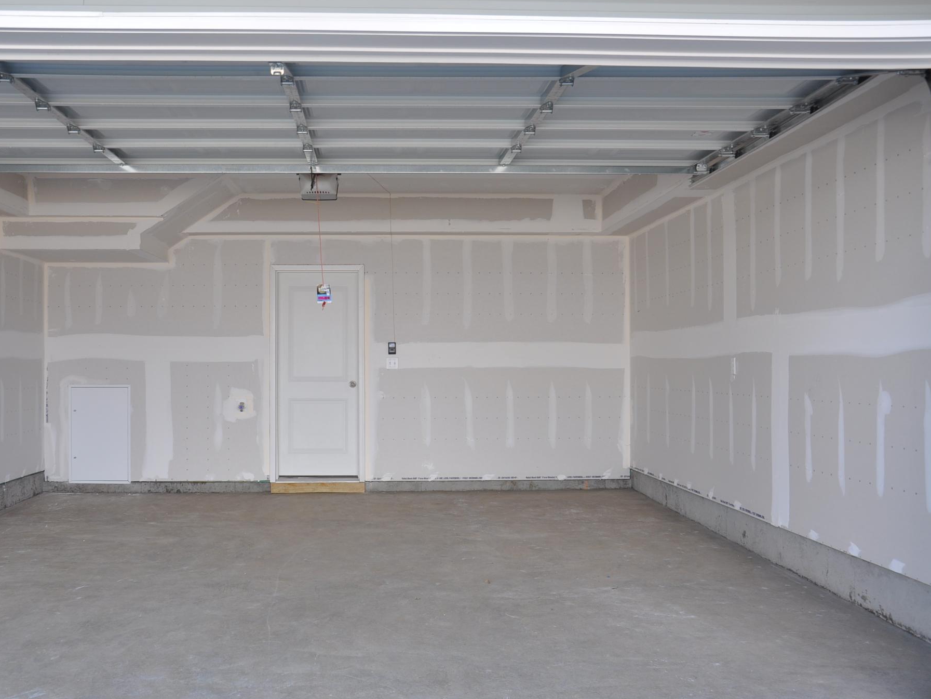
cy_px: 350
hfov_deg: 53.1
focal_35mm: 35
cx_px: 405
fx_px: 929
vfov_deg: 41.2
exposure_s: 1/60
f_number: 8
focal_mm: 21
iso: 200
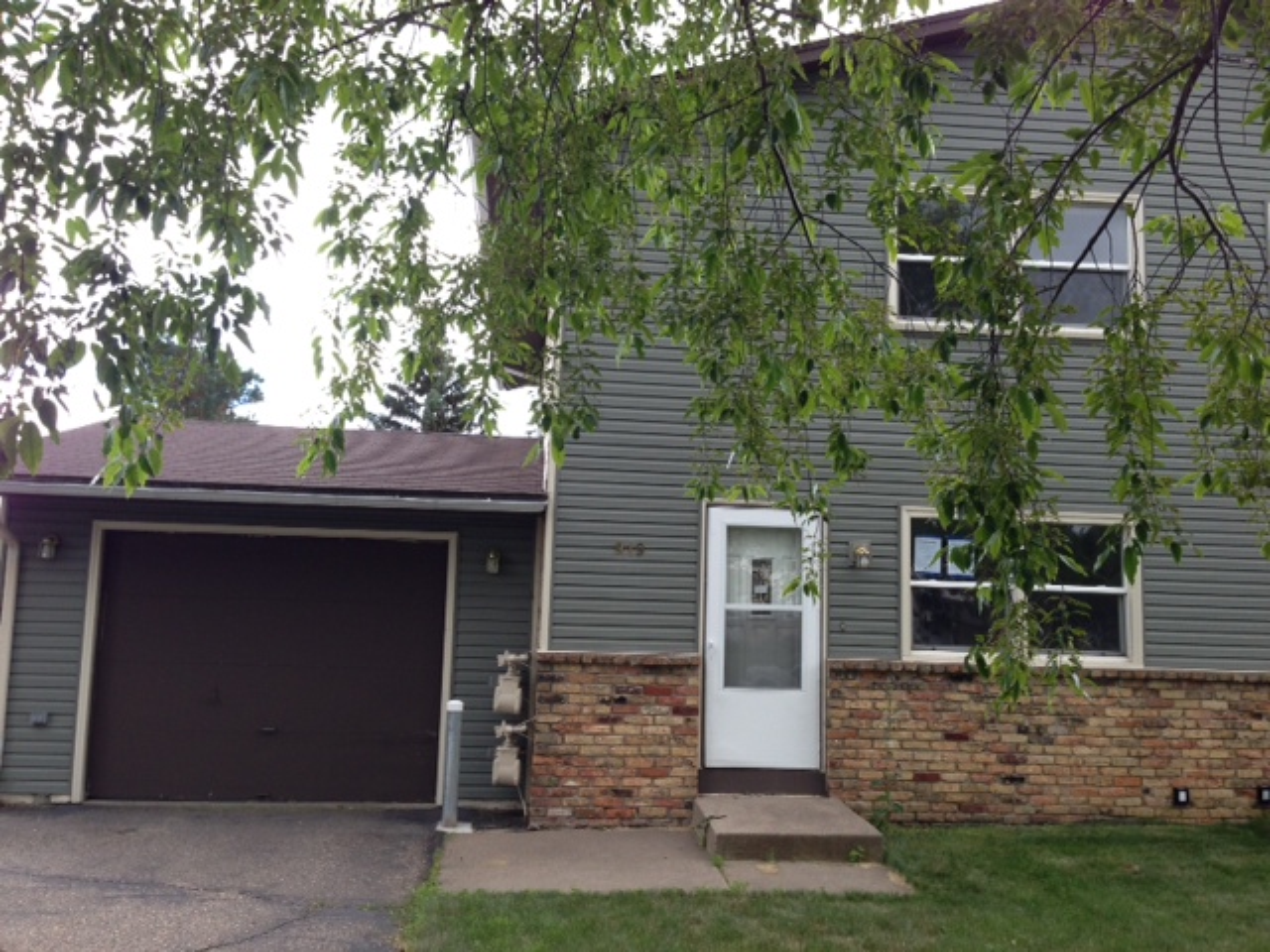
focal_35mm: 33
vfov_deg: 42.9
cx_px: 635
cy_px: 476
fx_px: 1211
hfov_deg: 55.4
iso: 64
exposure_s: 1/174
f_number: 2.4
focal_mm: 4.13
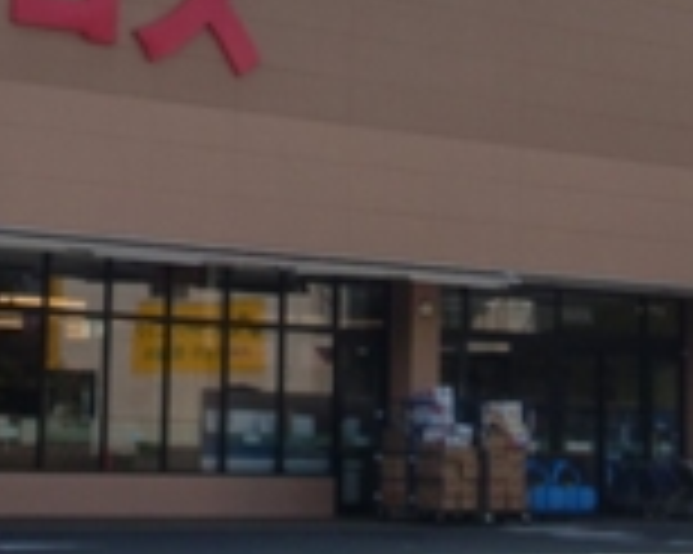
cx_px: 184
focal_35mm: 122
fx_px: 2501
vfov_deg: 12.5
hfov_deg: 15.7
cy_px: -9
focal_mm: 7.91
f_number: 10
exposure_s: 1/125
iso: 64
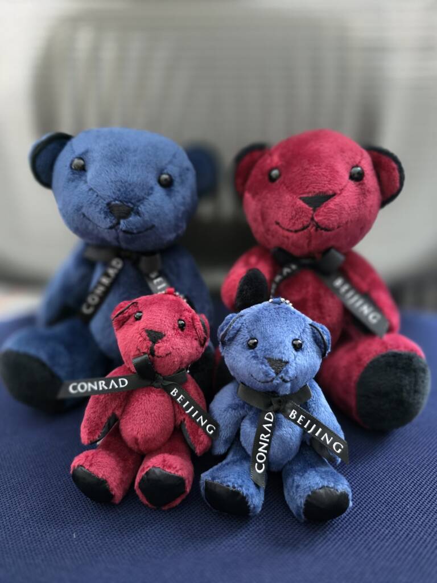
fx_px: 387
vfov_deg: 73.9
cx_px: 218
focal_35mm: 23
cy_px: 292
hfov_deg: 58.9
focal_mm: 6.3
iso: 1250
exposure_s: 1/25
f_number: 1.7
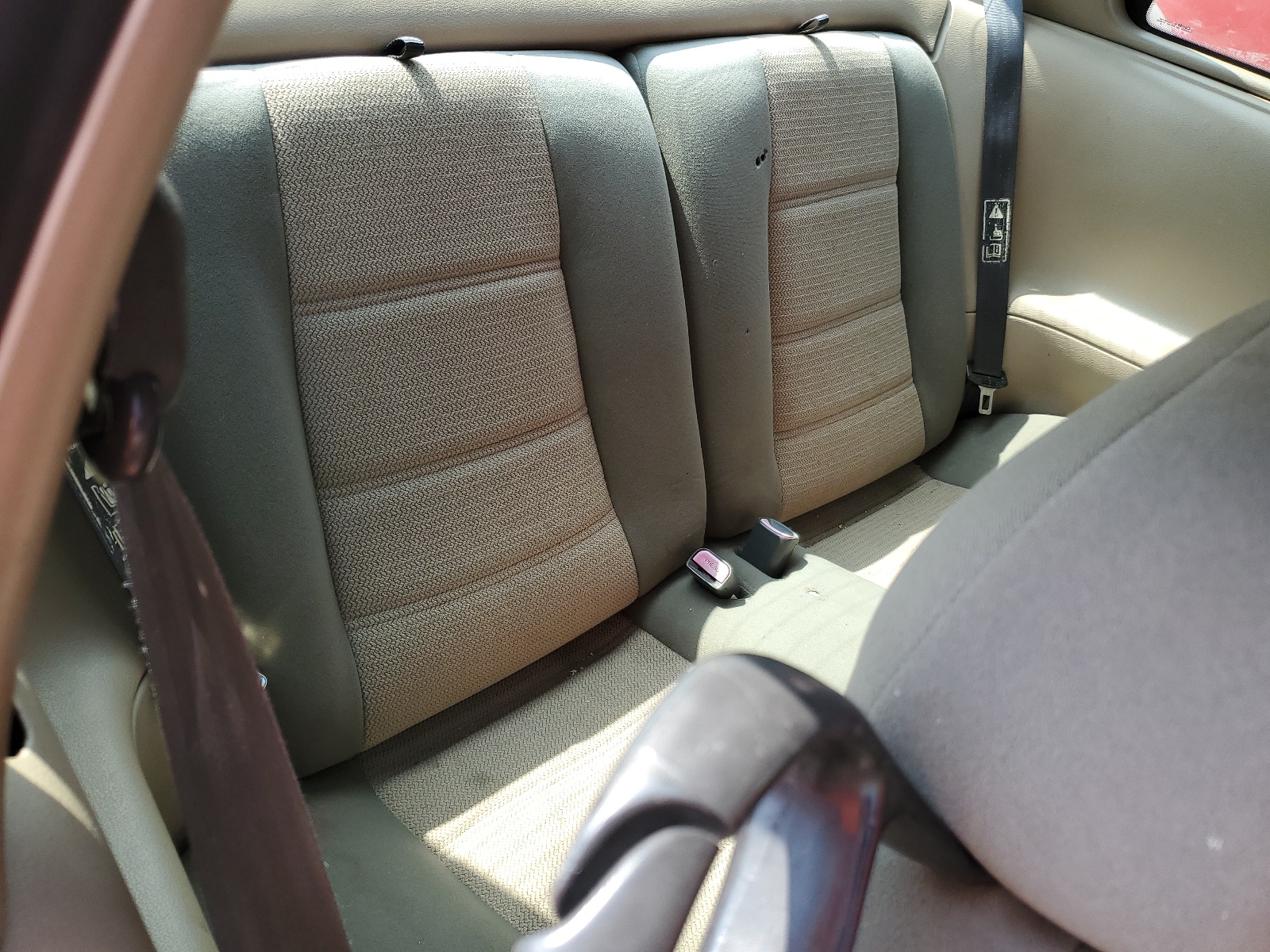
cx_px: 635
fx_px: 954
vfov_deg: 53.1
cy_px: 476
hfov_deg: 67.3
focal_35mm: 26
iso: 50
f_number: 1.5
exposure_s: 1/417
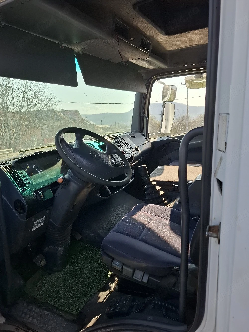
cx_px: 124
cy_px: 166
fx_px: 221
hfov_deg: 58.9
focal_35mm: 23
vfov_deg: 73.9
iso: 50
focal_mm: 5.54
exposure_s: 1/769
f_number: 1.8
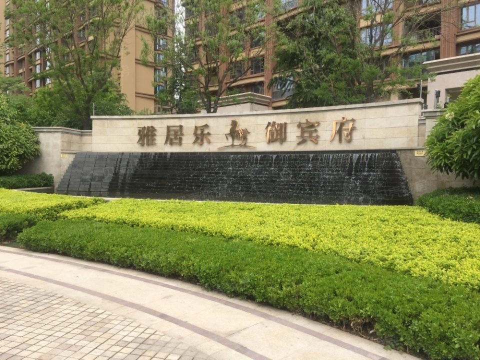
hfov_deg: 61.7
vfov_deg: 48.2
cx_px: 240
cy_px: 180
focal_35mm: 29
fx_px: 402
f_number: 2.2
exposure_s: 1/989
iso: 32
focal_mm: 4.15
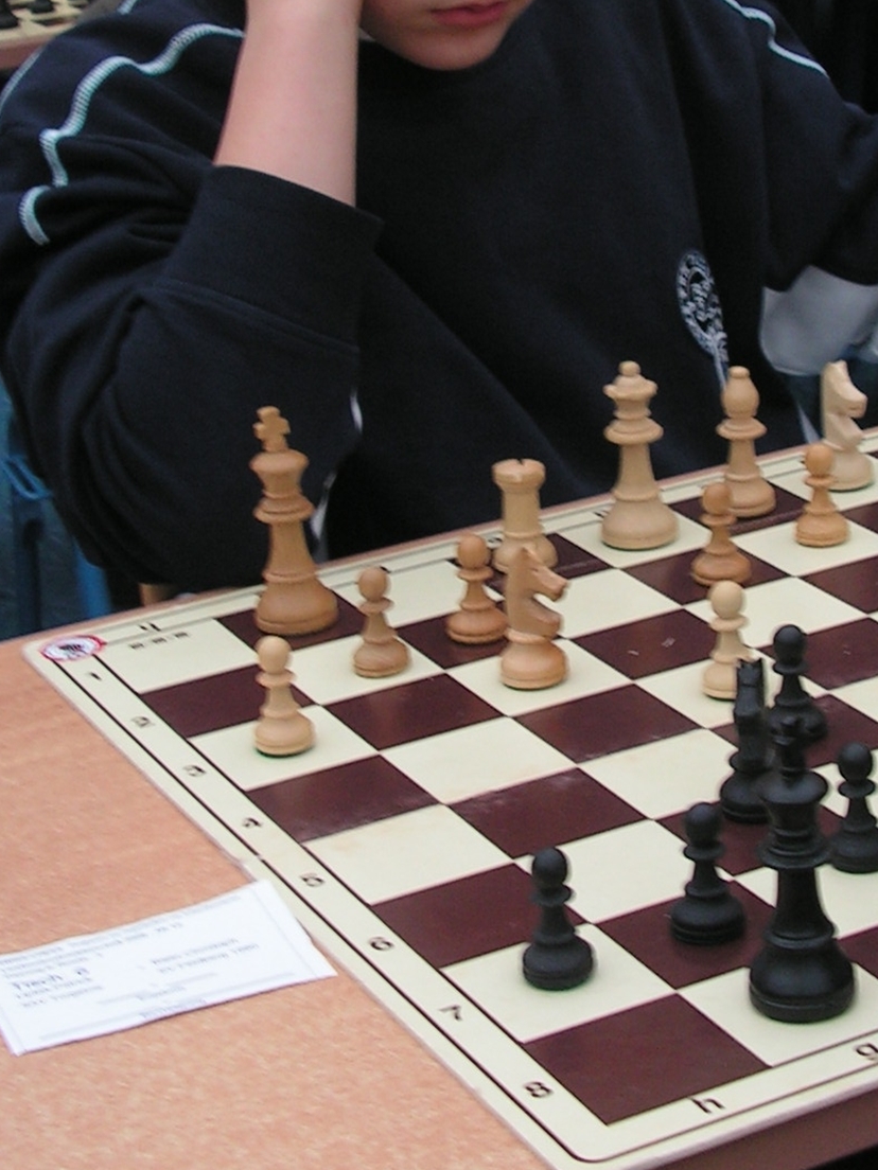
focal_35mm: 85
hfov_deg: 17.4
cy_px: 369
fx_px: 2875
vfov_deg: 22.9
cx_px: 515
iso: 80
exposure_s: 1/40
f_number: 3.2
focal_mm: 7.4
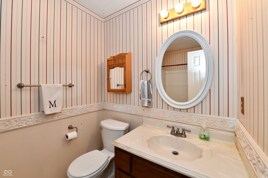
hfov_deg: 104.3
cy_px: 89
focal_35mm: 14
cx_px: 134
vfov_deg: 81.2
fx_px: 104
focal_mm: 14
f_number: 6.3
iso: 640
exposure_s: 1/60
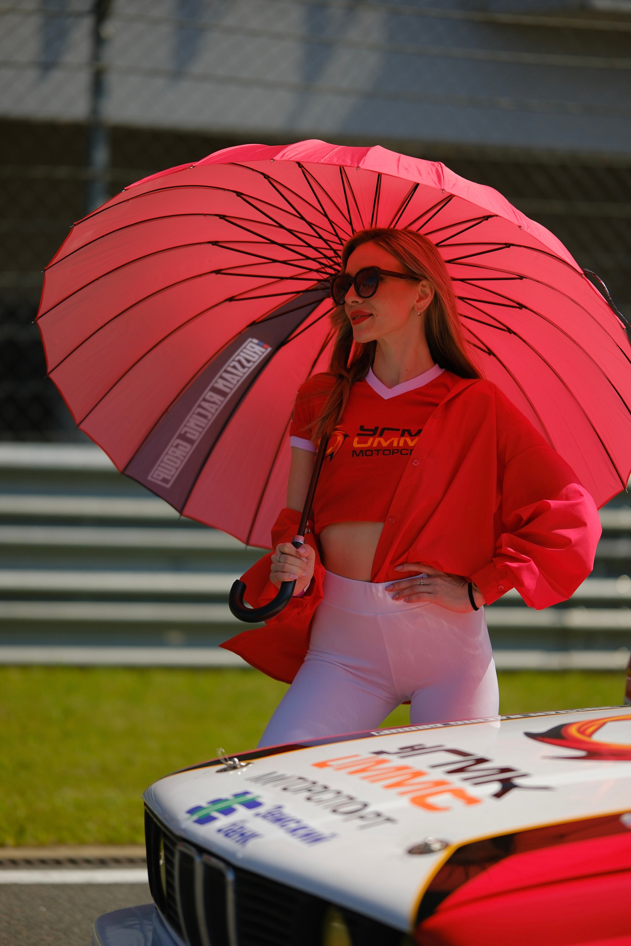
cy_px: 473
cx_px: 316
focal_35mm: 113
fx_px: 2971
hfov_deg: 12.1
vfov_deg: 18.1
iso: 160
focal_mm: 75
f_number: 1.2
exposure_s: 1/17000
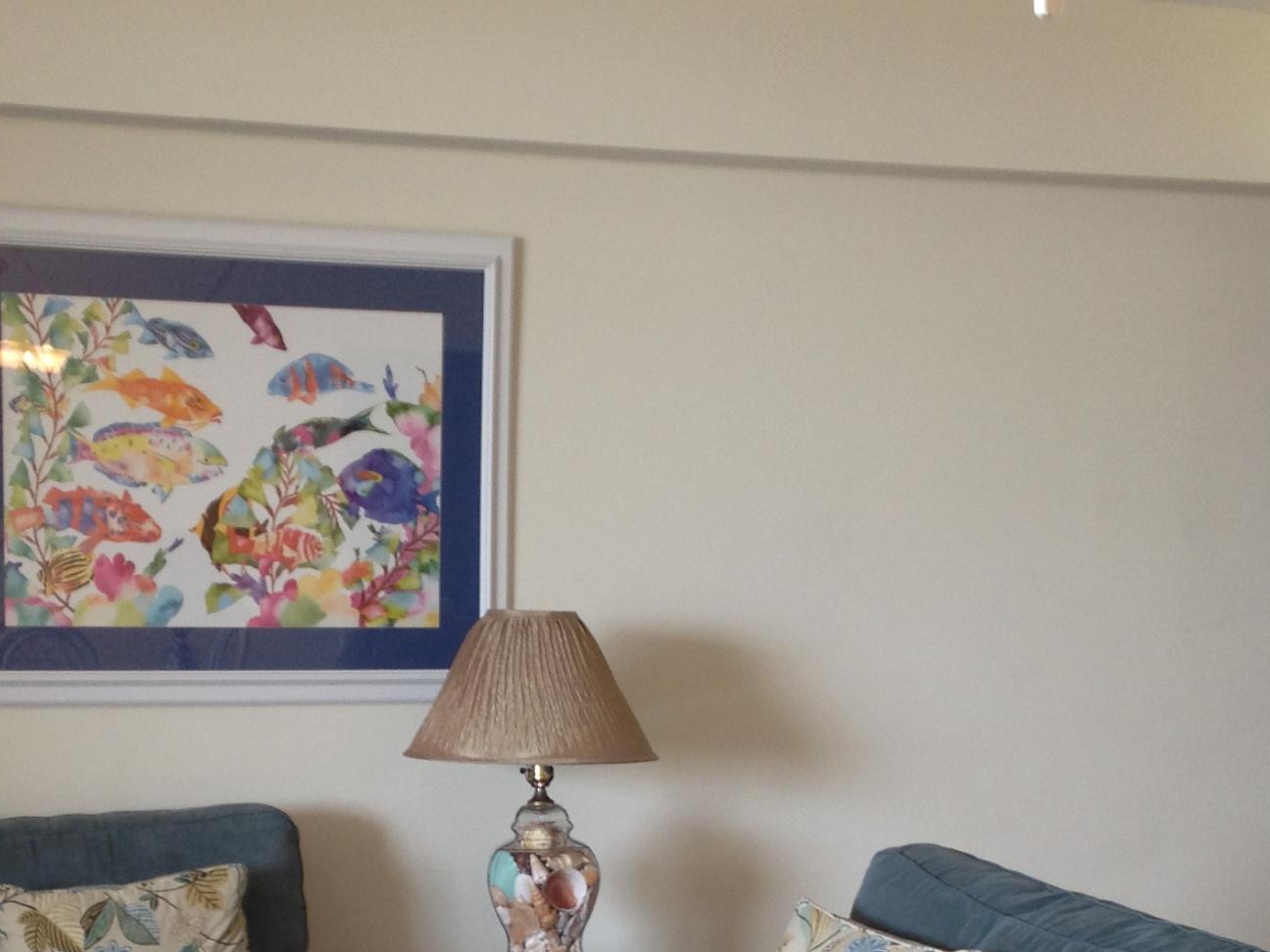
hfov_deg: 24.1
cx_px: 506
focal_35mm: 81
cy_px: 883
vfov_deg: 17.9
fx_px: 2972
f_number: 2.4
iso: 64
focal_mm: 4.28
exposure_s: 1/20
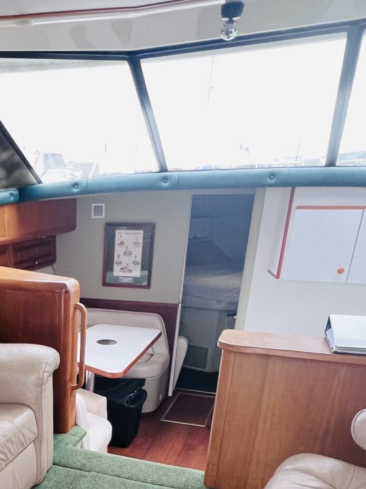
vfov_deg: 46.1
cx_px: 21
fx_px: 508
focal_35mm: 36
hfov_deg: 36.6
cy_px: 446
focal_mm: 1.57
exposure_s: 1/99
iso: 125
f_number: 1.8
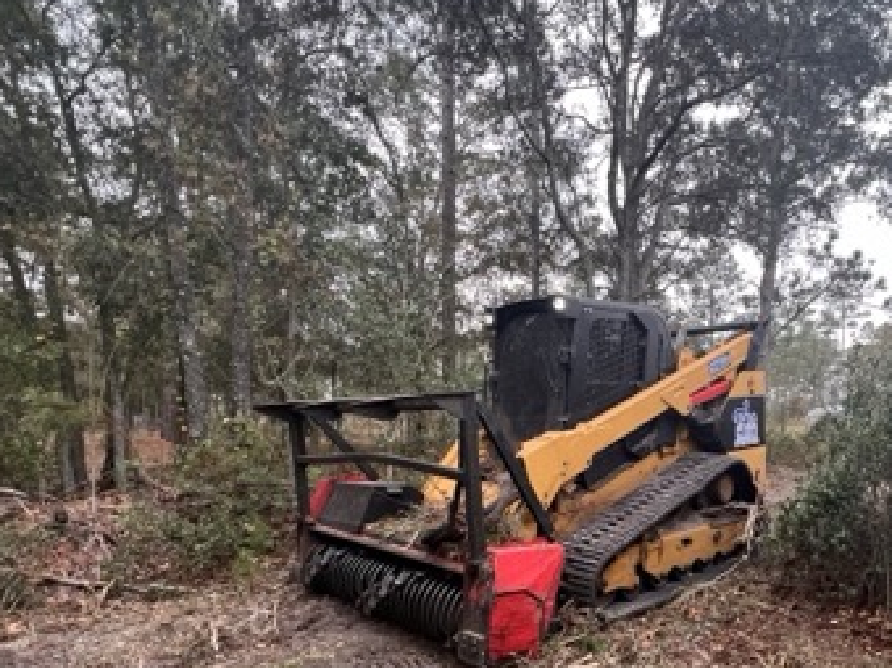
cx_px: 553
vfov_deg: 57.6
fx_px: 592
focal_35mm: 23
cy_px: 442
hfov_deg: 72.8
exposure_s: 1/99
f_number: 1.8
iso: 125
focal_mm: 1.57
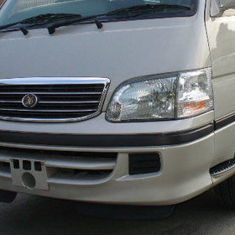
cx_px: 154
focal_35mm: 63
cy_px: 71
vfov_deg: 27.1
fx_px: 484
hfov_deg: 27.2
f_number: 5.6
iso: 80
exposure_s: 1/160
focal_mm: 6.1
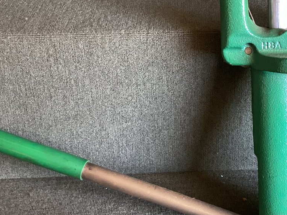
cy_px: 51
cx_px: 212
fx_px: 514
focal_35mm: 62
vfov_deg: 23.4
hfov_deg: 30.7
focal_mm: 3.3
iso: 250
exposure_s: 1/50
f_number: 2.4
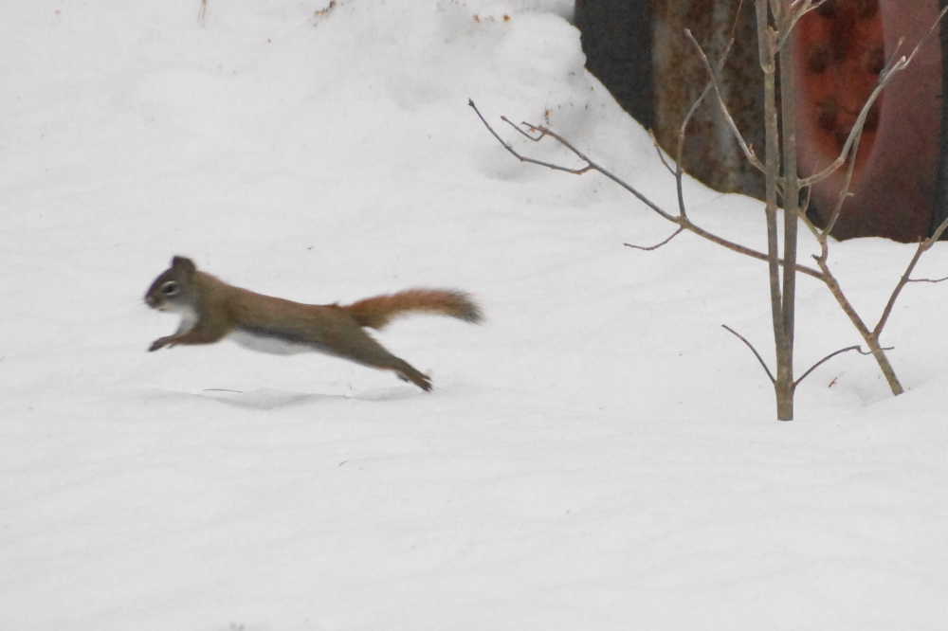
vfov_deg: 3.7
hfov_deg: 5.5
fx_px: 9871
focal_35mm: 375
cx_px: 474
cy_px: 316
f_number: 6.3
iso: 1600
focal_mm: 250
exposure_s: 1/400
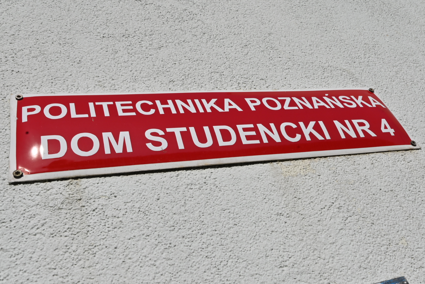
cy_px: 142
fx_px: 425
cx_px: 212
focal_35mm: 36
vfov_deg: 36.9
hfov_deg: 53.1
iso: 100
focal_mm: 24
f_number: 22
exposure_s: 1/200
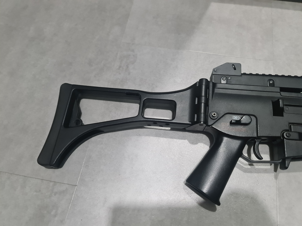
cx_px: 151
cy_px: 113
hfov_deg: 69.4
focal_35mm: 25
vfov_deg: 54.9
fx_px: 218
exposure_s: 1/100
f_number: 1.8
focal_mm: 7
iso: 640
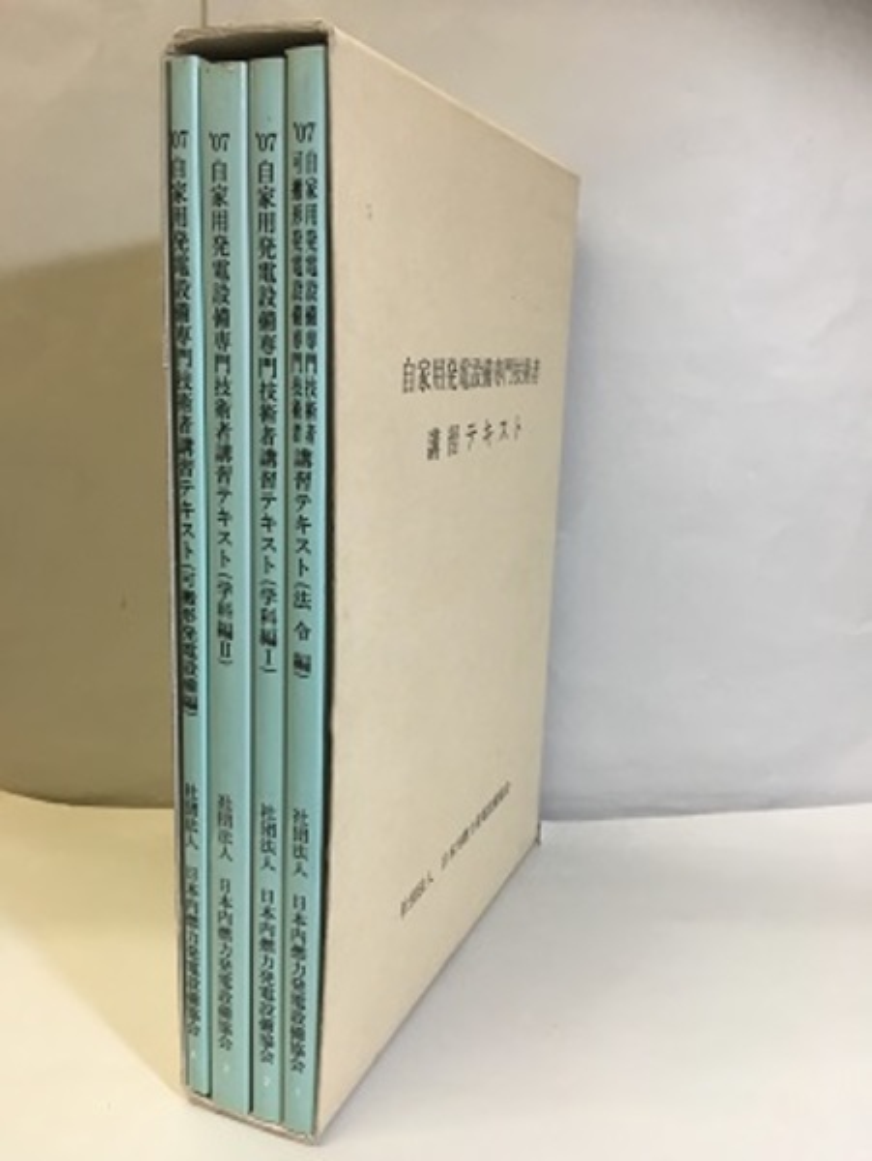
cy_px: 580
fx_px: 973
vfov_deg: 61.6
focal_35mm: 29
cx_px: 436
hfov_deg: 48.3
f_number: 2.2
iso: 80
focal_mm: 4.15
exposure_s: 1/33
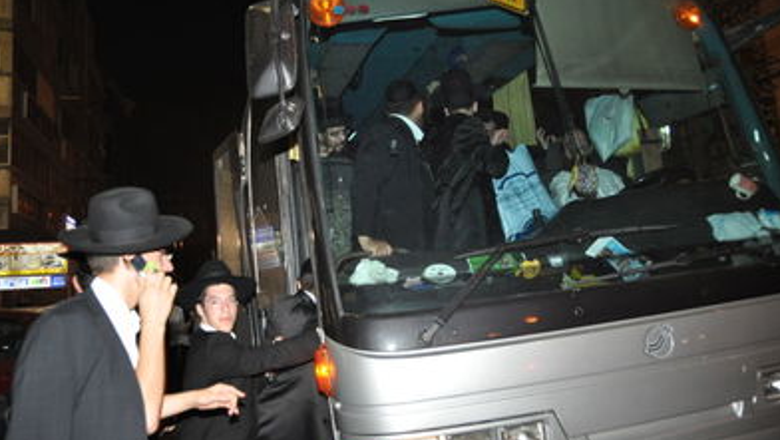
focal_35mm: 32
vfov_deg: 36.7
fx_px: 662
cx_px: 390
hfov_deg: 61.0
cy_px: 190
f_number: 4
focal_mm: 20
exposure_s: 1/60
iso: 800
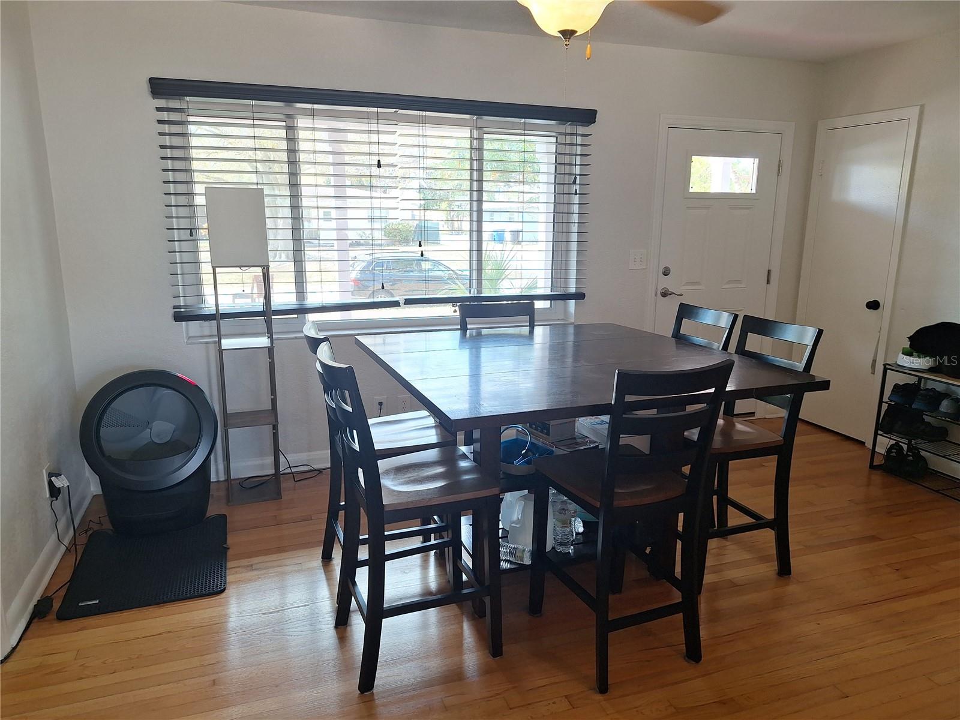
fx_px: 638
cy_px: 360
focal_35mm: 23
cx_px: 480
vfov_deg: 58.9
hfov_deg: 73.9
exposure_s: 1/60
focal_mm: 5.54
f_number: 1.8
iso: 50
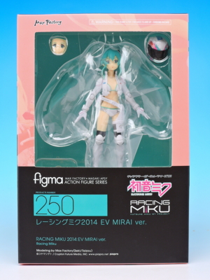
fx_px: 542
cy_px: 140
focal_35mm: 67
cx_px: 105
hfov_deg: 21.9
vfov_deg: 29.0
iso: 80
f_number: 8
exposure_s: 1.3
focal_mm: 14.3
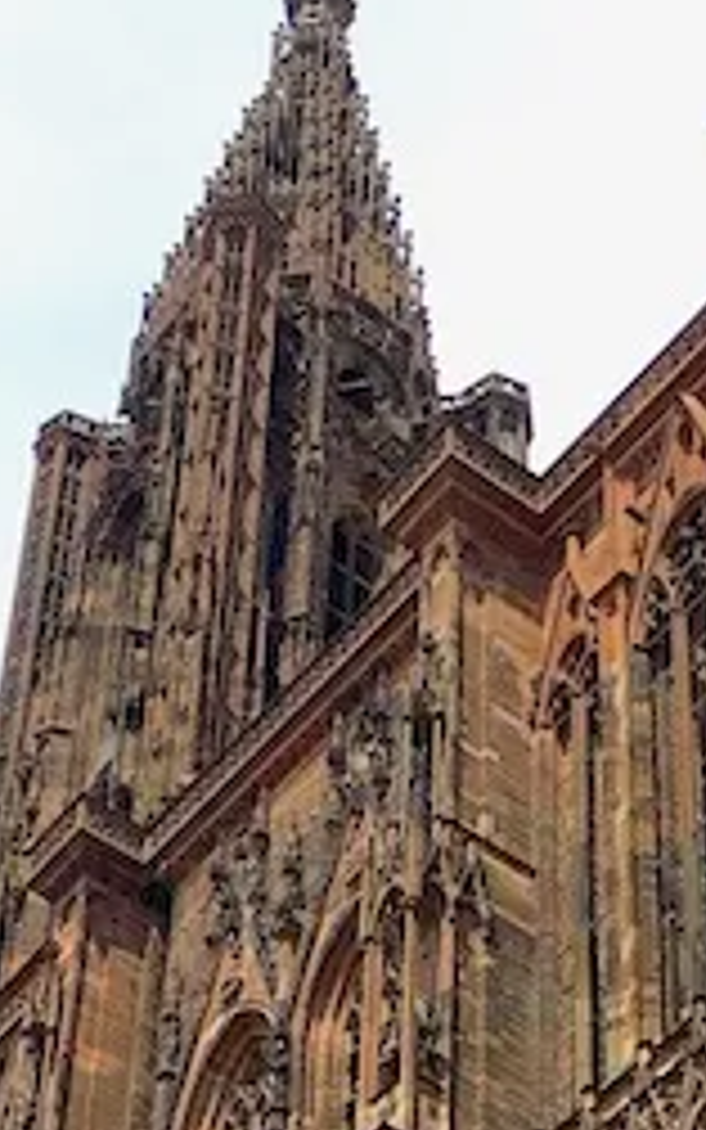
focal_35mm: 98
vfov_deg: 19.8
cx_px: 648
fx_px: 3015
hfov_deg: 13.2
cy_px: 1400
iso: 25
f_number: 2.2
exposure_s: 1/1538
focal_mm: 4.15
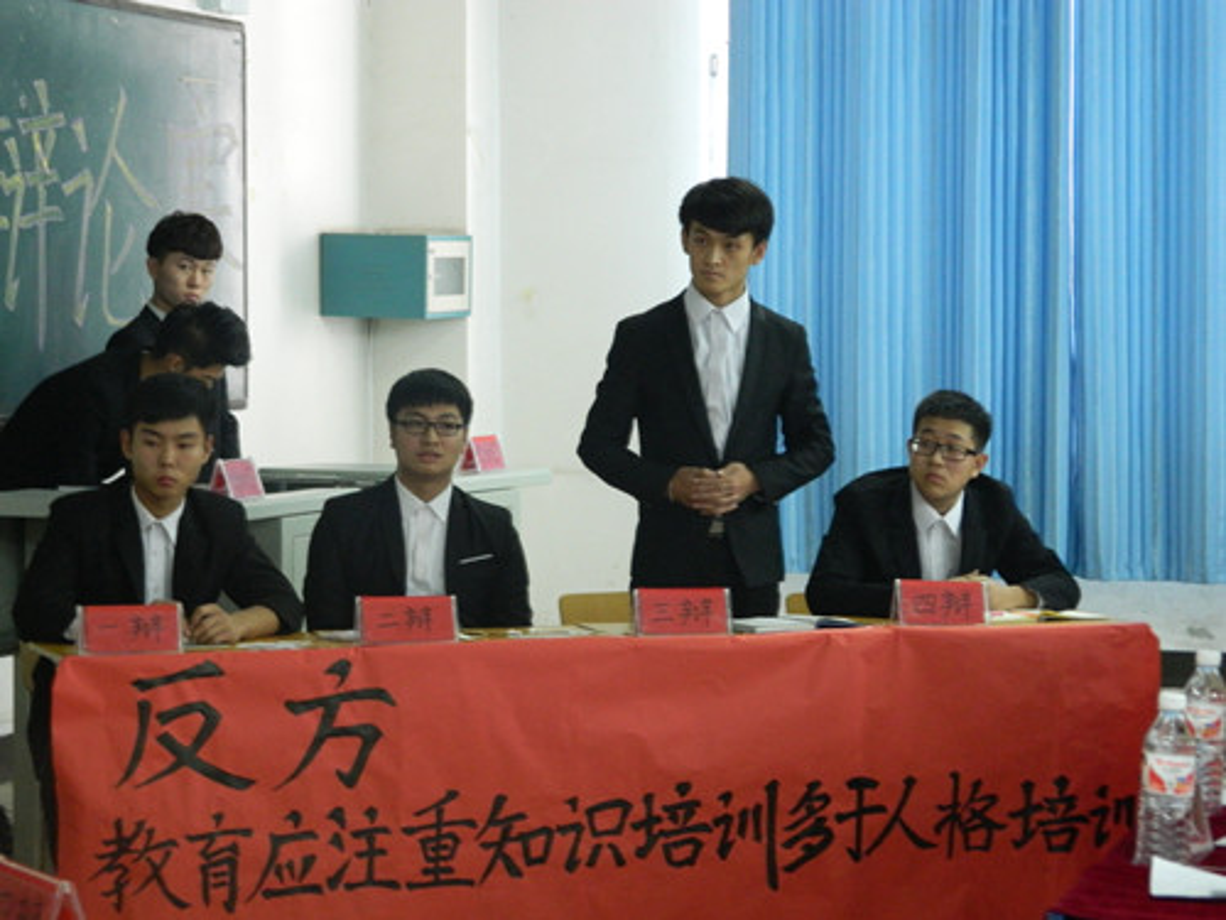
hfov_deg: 19.1
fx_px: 3648
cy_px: 460
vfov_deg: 14.4
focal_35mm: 103
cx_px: 613
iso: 400
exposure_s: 1/6
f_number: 4.5
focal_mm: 18.6
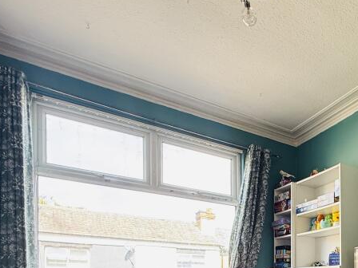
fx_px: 331
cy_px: 285
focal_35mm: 32
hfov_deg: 48.3
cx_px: 347
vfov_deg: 37.9
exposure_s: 1/99
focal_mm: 2.22
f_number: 2.2
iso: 125
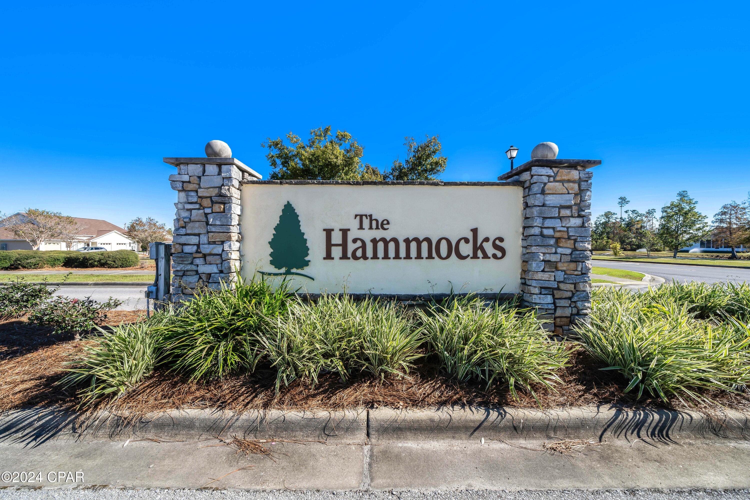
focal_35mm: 12
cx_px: 375
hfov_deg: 112.6
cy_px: 250
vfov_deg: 90.0
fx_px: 250
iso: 100
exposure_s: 1/125
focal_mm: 12
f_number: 9
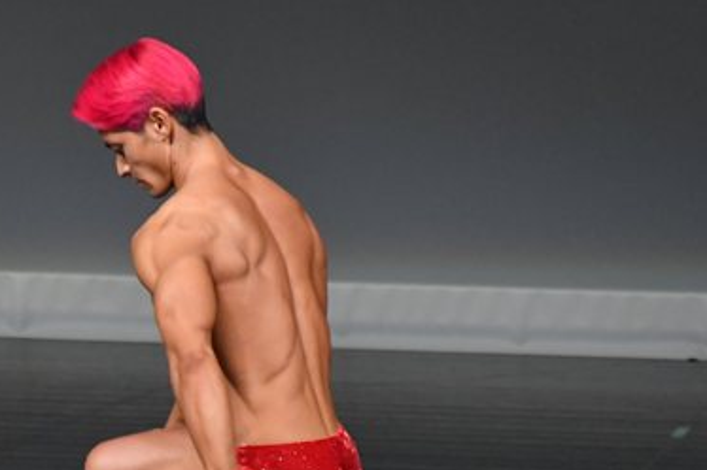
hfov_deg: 2.2
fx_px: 18314
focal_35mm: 933
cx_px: 145
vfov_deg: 1.5
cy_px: 423
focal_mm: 300
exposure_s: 1/400
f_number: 5.6
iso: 4000
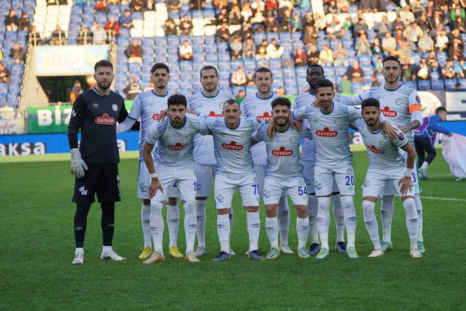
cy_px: 156
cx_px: 233
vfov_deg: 8.9
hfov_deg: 13.3
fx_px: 1994
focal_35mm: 154
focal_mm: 154
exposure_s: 1/160
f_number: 5
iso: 125
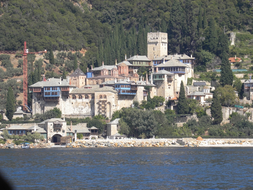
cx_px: 126
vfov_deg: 7.0
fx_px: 1549
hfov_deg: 9.3
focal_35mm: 212
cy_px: 95
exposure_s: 1/260
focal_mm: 37.7
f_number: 5.6
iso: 64
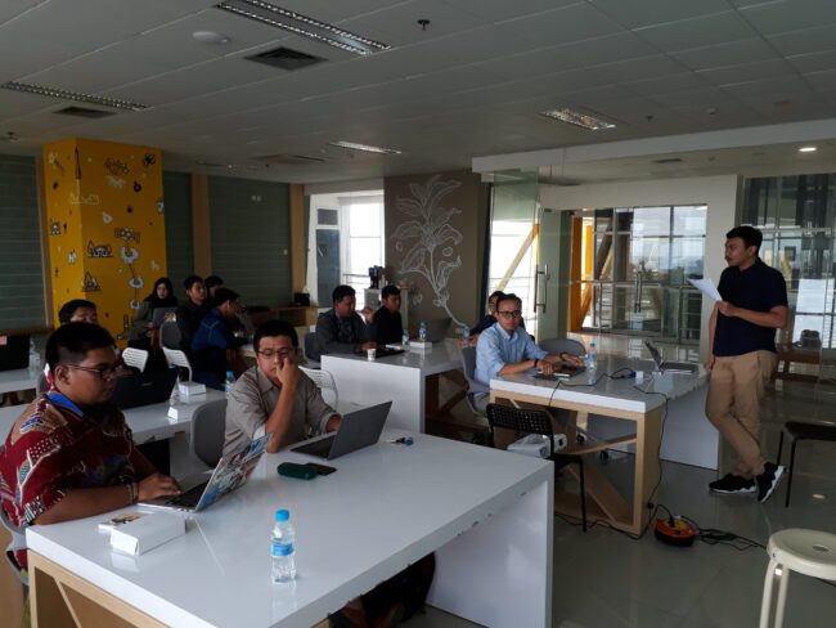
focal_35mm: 27
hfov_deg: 65.3
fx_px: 652
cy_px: 314
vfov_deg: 51.4
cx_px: 418
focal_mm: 3.6
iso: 40
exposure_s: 1/33
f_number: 1.9
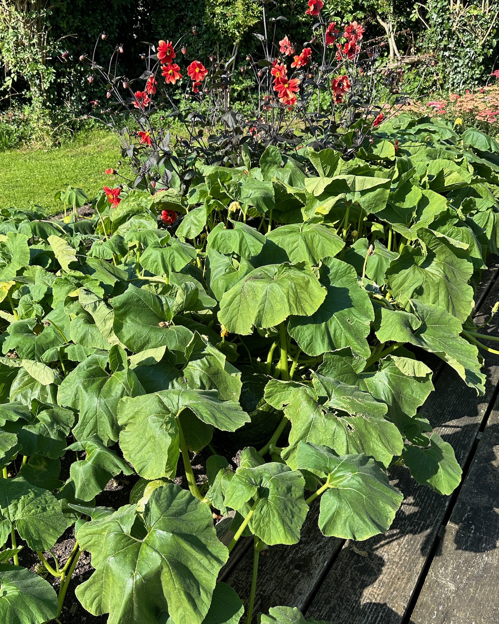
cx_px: 191
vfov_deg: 55.6
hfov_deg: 45.5
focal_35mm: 32
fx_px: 591
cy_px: 297
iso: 80
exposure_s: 1/1639
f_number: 1.78
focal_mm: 6.86
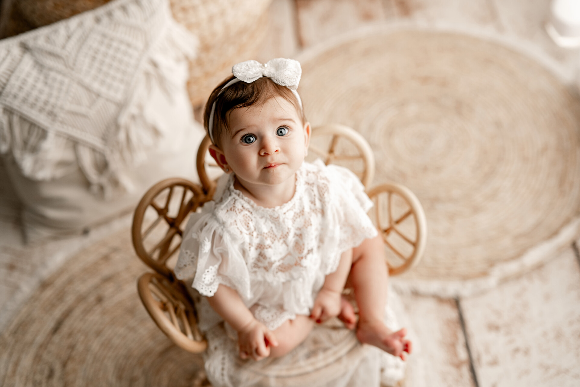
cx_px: 290
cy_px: 194
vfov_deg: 27.0
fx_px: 805
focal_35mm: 50
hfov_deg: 39.6
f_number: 1.8
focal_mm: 50
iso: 125
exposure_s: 1/200
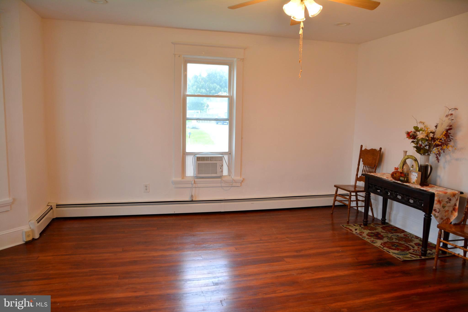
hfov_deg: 70.4
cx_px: 234
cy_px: 156
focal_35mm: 26
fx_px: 331
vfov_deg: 50.4
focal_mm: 17
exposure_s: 1/60
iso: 560
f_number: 4
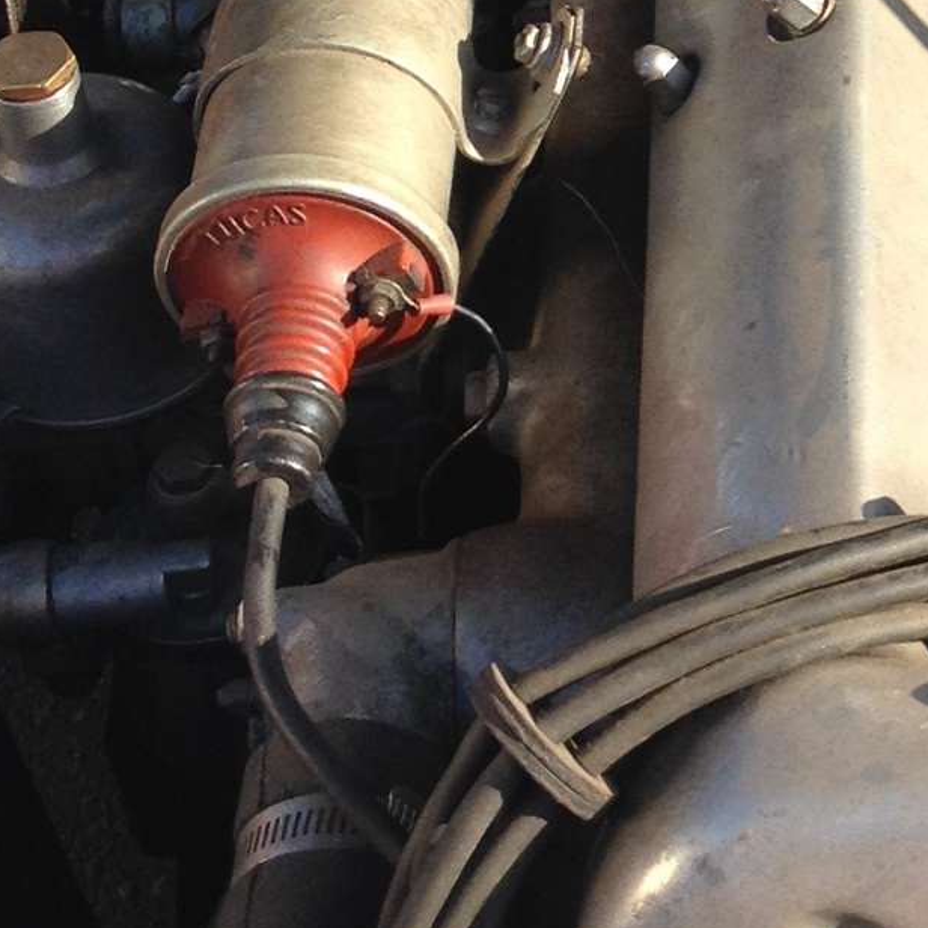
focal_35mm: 134
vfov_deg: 12.9
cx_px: 1186
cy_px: -7
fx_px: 4064
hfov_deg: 12.6
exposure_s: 1/600
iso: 50
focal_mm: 4.28
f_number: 2.4
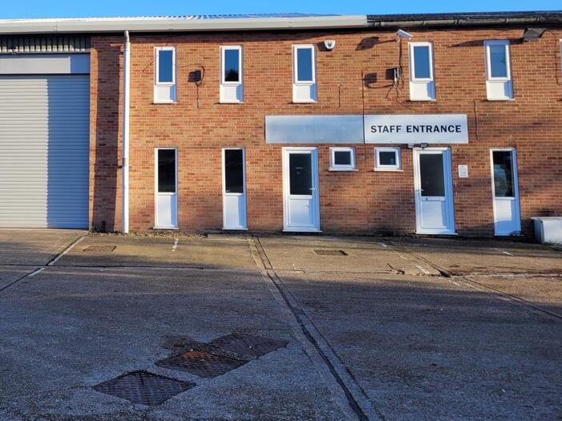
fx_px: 617
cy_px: 115
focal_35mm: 38
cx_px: 153
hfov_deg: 47.5
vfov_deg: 37.0
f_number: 1.8
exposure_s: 1/914
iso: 40
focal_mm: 5.4
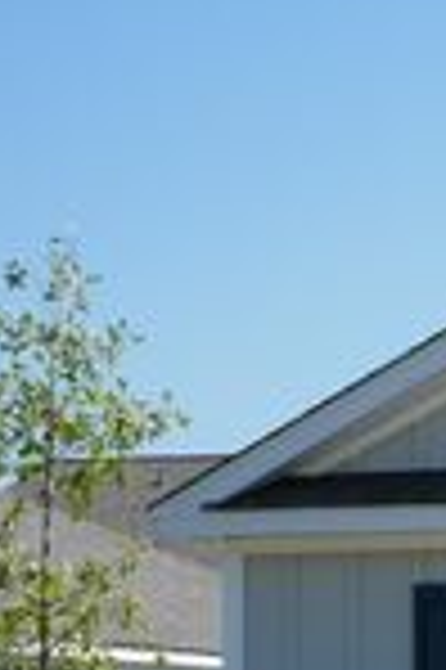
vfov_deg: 11.6
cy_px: 722
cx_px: 1032
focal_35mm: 175
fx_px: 3259
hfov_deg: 7.4
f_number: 9
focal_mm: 25
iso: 200
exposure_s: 1/320
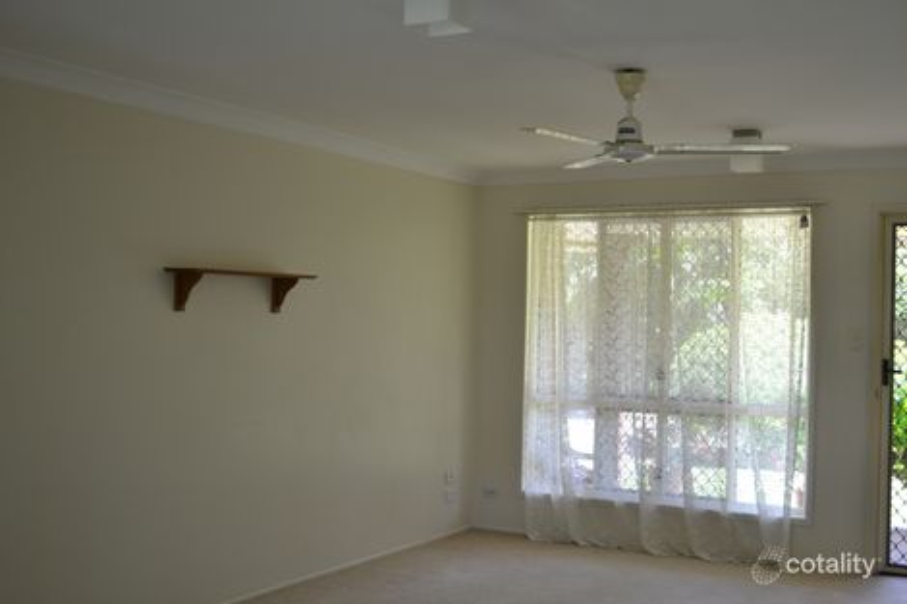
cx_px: 454
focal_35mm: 44
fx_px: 1096
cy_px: 302
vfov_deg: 30.8
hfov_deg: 45.0
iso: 400
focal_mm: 29
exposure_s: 1/80
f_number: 4.5
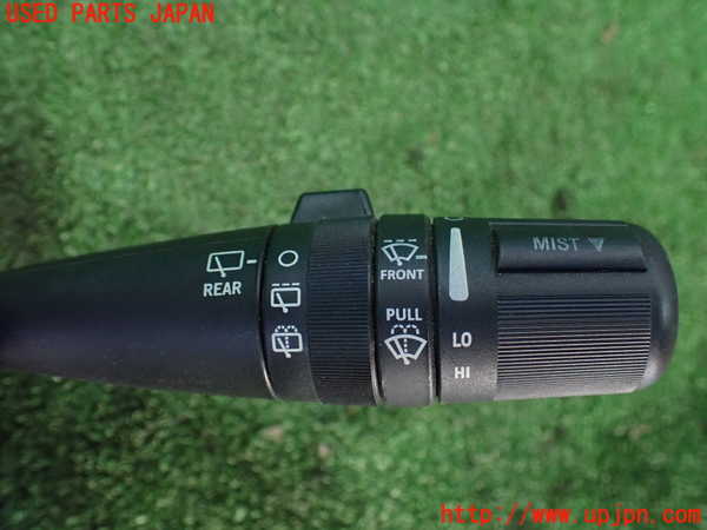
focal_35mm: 30
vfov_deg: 46.8
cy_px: 265
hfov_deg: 60.0
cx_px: 354
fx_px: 613
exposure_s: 1/60
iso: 800
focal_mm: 5.4
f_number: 2.3
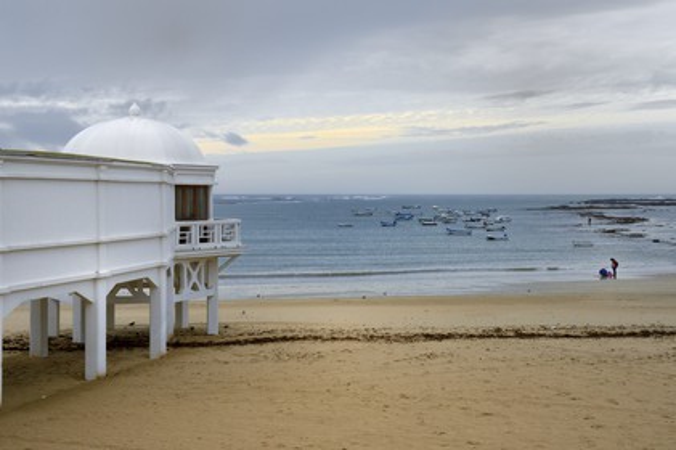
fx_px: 901
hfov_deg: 41.1
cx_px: 338
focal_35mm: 48
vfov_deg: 28.0
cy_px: 225
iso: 800
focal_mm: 48
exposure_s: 1/200
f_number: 18
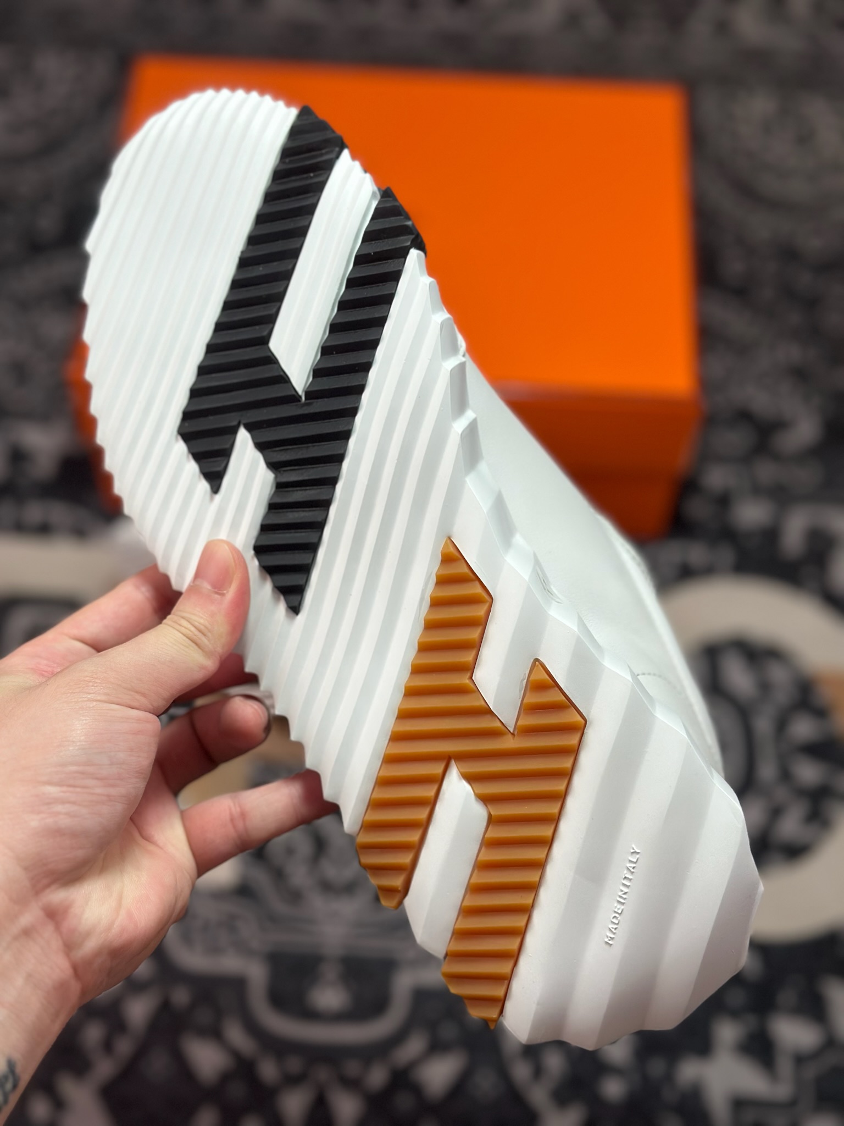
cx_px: 422
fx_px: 1560
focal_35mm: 48
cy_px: 563
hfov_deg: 30.3
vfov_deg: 39.7
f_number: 1.78
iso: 80
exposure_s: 1/1433
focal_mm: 6.86
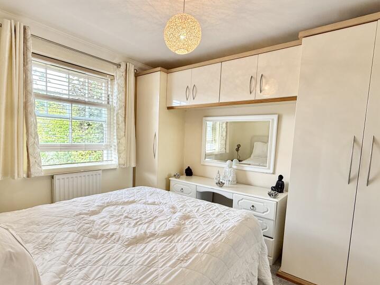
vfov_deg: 65.8
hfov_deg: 81.4
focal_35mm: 20
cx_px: 169
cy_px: 159
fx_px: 220
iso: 160
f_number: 2.2
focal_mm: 2.22
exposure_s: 1/100
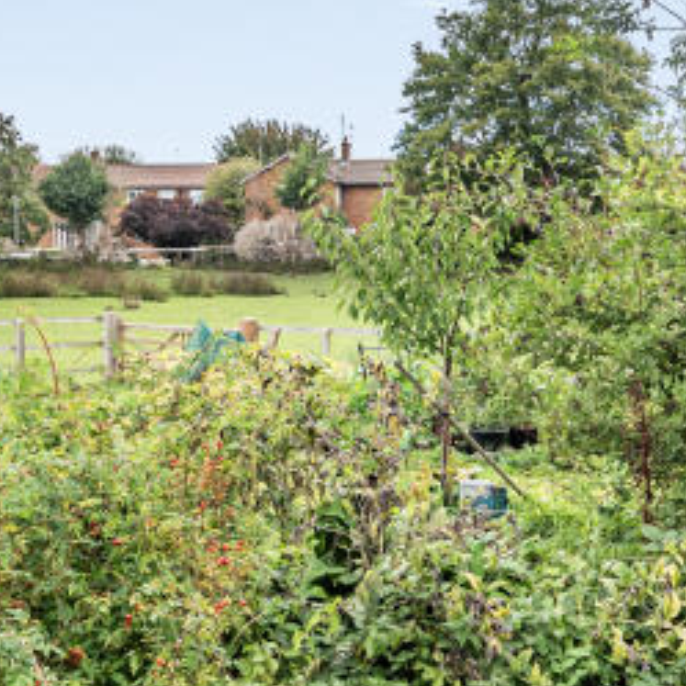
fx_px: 1256
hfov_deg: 30.5
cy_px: 278
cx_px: 399
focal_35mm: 56
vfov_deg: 30.5
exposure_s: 1/125
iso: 200
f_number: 9
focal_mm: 16
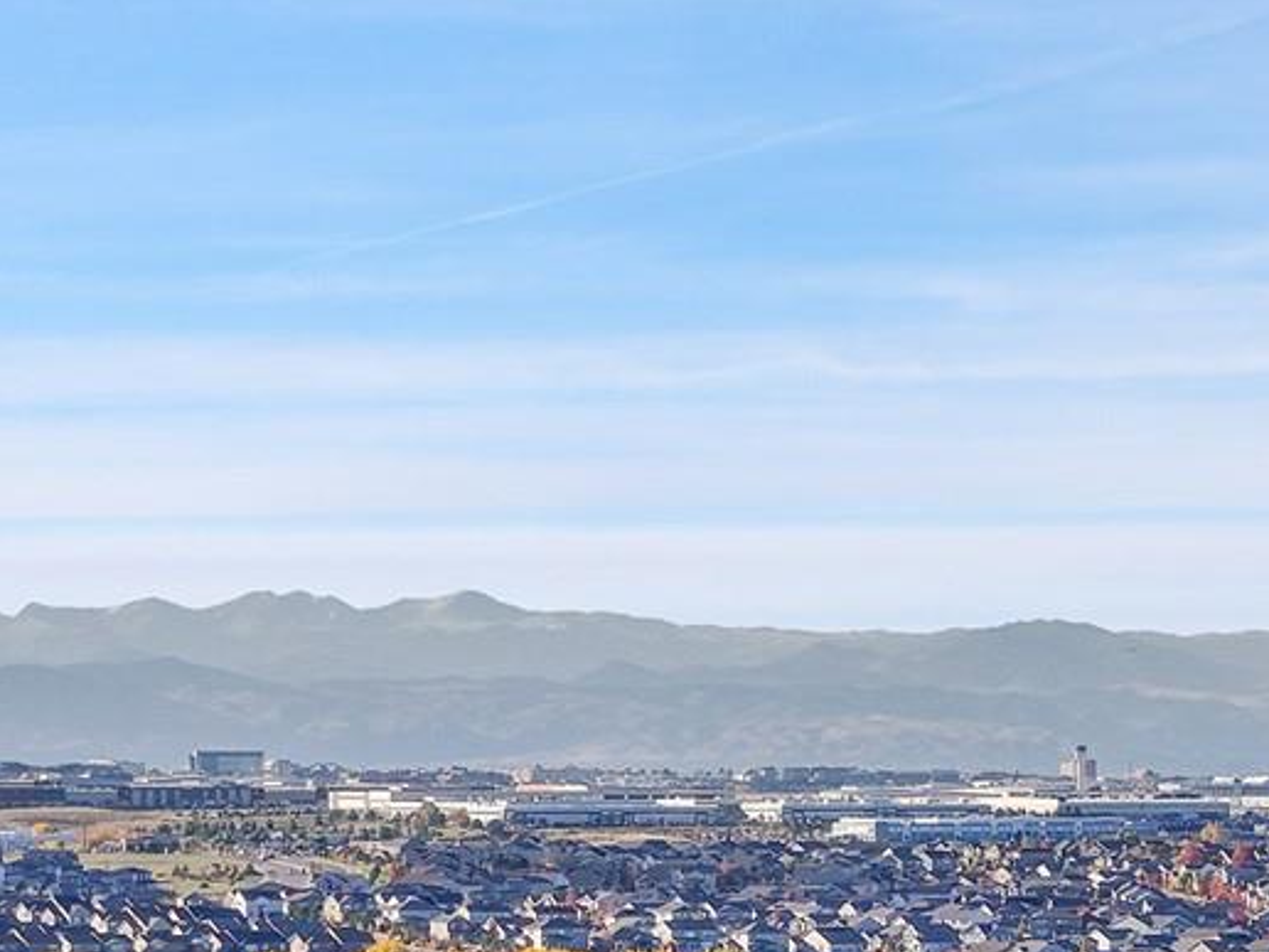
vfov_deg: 6.8
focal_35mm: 217
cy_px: 645
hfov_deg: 9.1
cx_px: 1018
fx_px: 7955
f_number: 2.8
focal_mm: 19.35
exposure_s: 1/1250
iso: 100
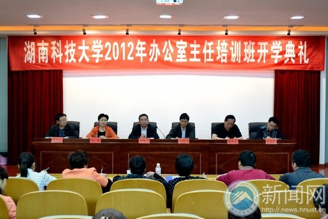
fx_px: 478
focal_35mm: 52
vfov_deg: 25.8
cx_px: 164
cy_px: 110
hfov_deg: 37.9
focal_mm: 35
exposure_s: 1/80
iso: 3200
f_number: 5.6
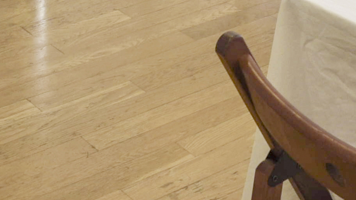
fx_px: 1019
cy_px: -453
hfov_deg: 19.2
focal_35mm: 108
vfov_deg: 8.7
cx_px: 367
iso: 200
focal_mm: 16
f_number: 10
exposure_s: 1/10
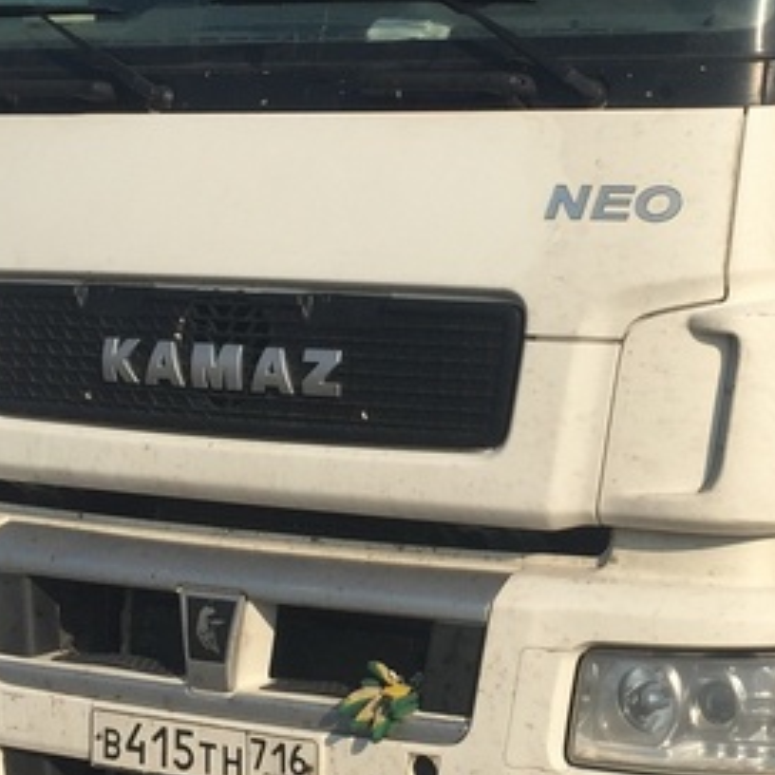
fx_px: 1950
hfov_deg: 22.2
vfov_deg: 22.5
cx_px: 618
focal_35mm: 77
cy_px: 407
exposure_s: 1/3968
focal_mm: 4.15
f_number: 2.2
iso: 32
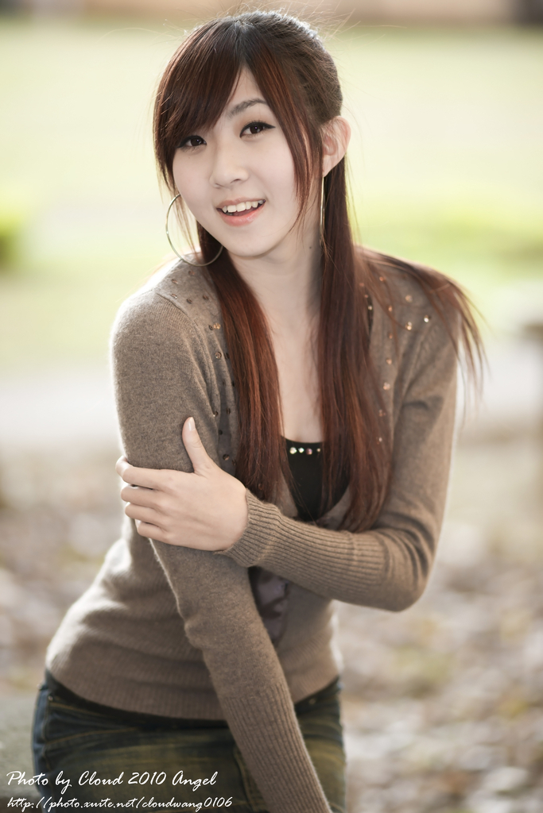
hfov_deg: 10.2
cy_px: 406
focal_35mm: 135
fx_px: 3053
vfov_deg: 15.2
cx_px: 272
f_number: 1.8
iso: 200
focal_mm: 135
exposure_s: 1/125
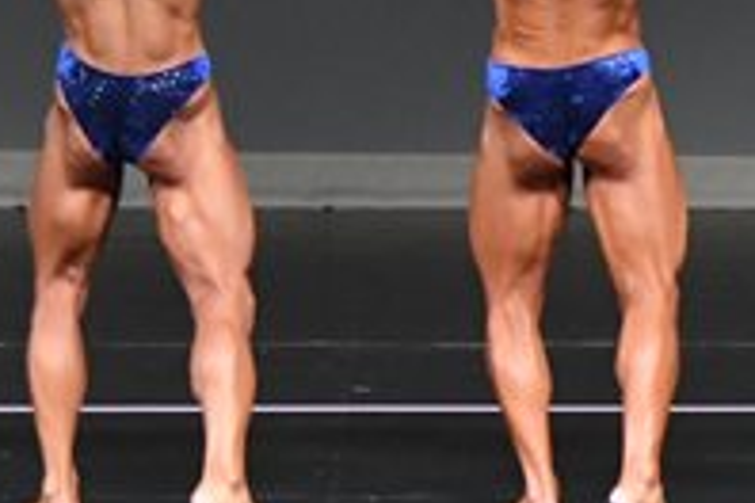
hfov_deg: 3.1
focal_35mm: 657
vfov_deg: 2.1
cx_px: 1054
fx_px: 13778
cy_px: 57
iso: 4000
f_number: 5.6
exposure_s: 1/400
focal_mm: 112
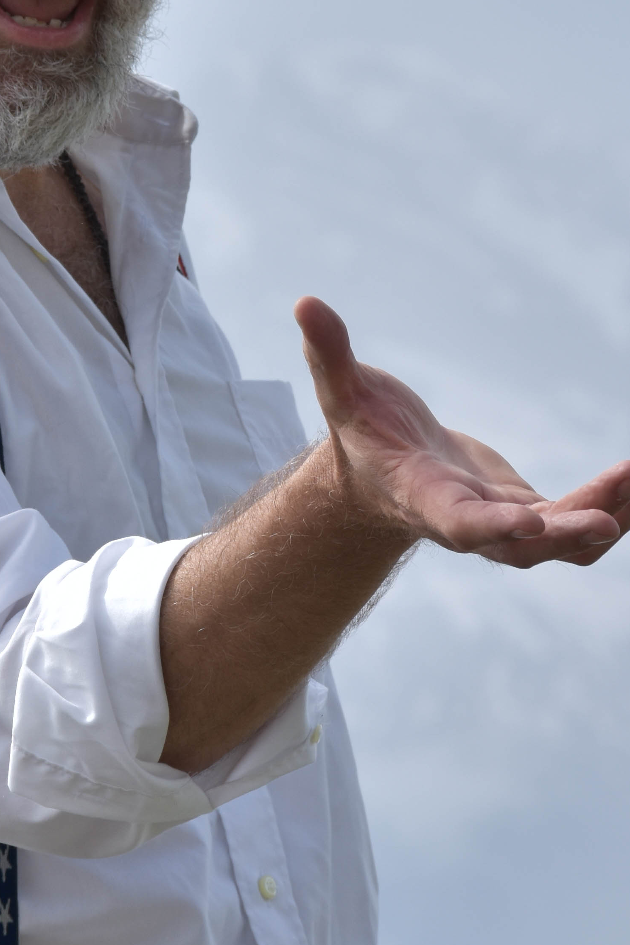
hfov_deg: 3.2
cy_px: 286
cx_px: 181
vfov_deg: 4.9
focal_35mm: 424
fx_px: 11137
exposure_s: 1/500
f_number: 8
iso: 140
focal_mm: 105
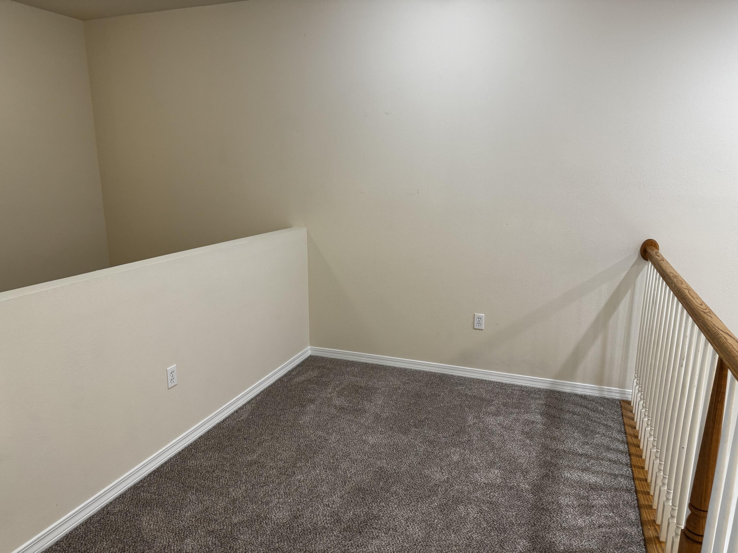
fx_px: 512
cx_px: 369
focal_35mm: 24
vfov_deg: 56.8
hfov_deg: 71.6
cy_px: 276
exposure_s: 1/120
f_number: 1.78
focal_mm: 6.76
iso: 200
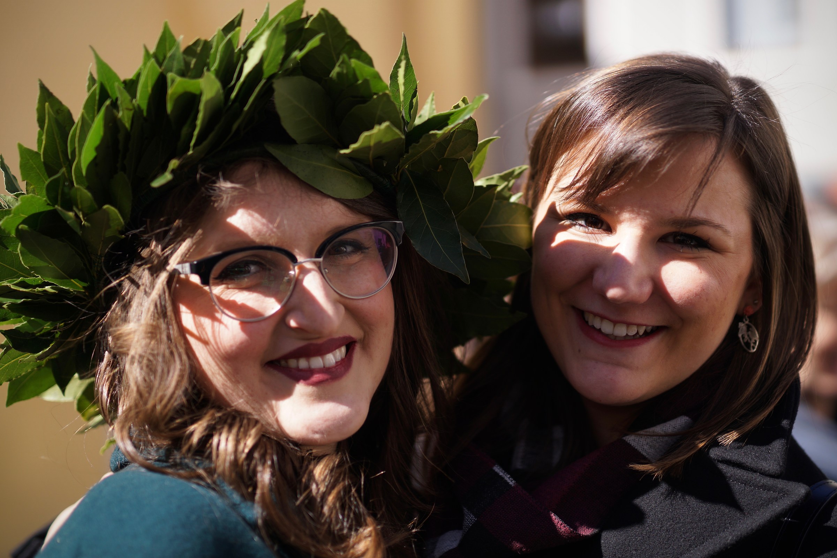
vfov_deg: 18.2
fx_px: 1744
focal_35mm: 75
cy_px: 279
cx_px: 418
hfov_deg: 27.0
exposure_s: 1/1600
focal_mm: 50
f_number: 1.4
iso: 50
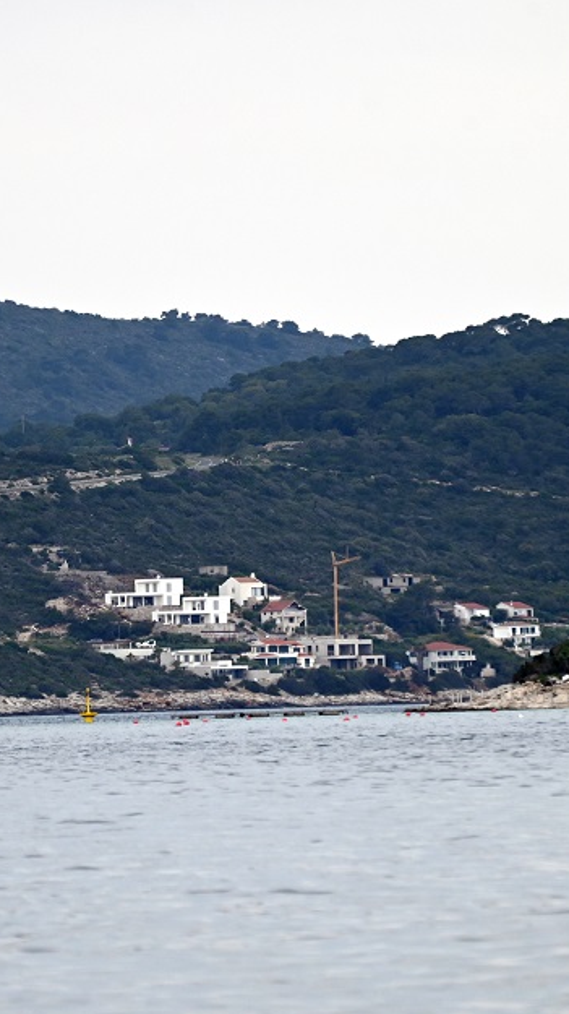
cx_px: 246
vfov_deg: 4.5
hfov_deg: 2.5
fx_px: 12837
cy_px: 513
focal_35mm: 478
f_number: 5.6
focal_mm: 300
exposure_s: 1/1000
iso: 400
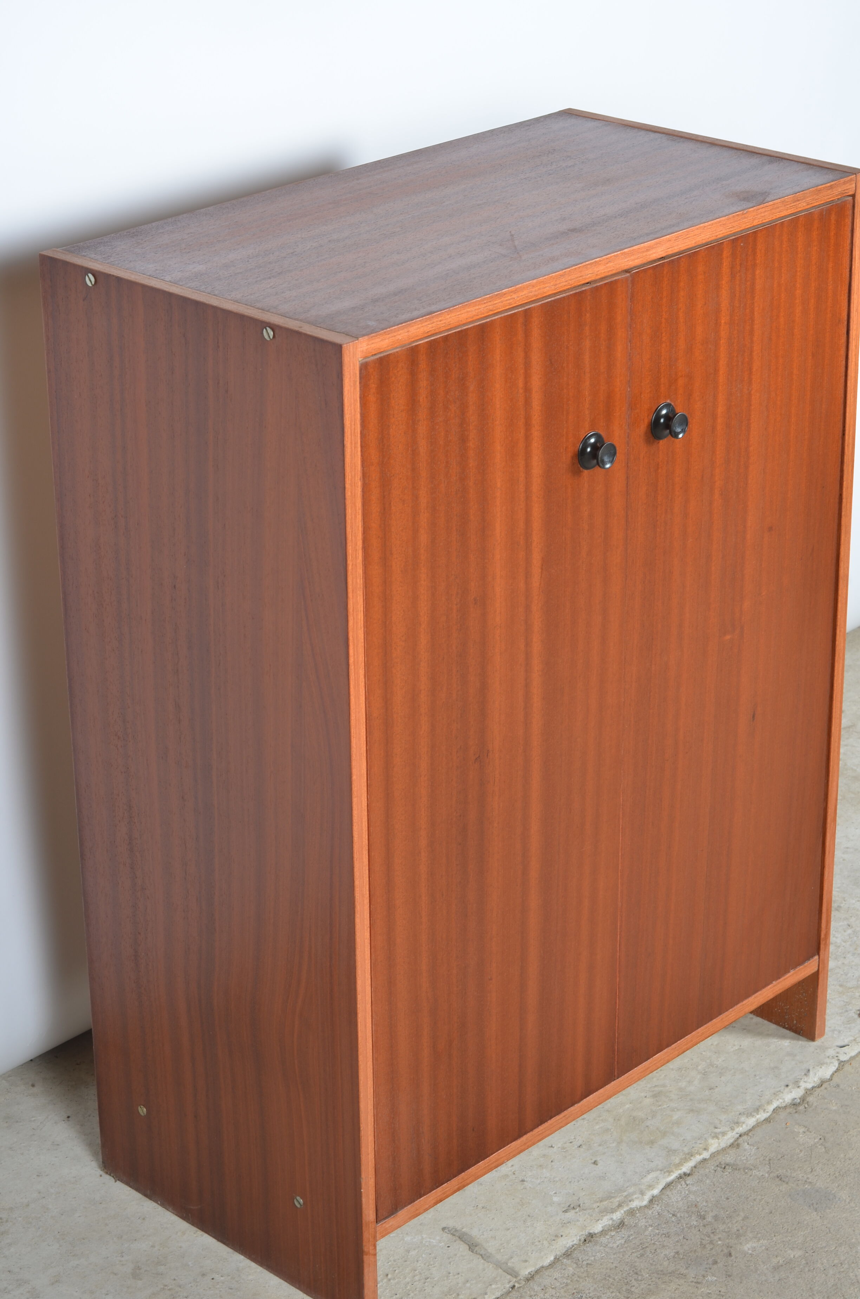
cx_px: 430
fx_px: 2699
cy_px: 650
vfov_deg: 27.0
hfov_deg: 18.1
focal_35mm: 75
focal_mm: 50
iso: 100
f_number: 11
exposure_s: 1/125
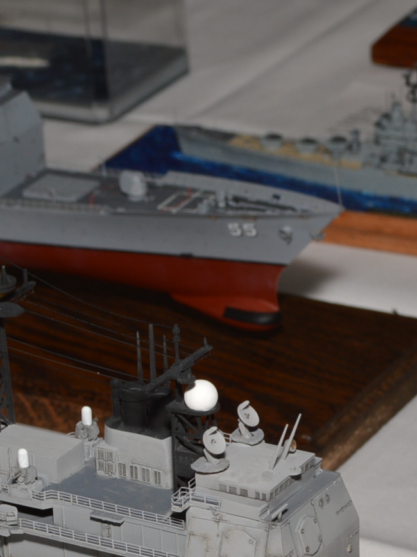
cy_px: 553
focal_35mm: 160
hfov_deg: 9.3
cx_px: 86
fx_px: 2571
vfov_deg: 12.2
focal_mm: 32
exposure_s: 1/60
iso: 100
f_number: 8
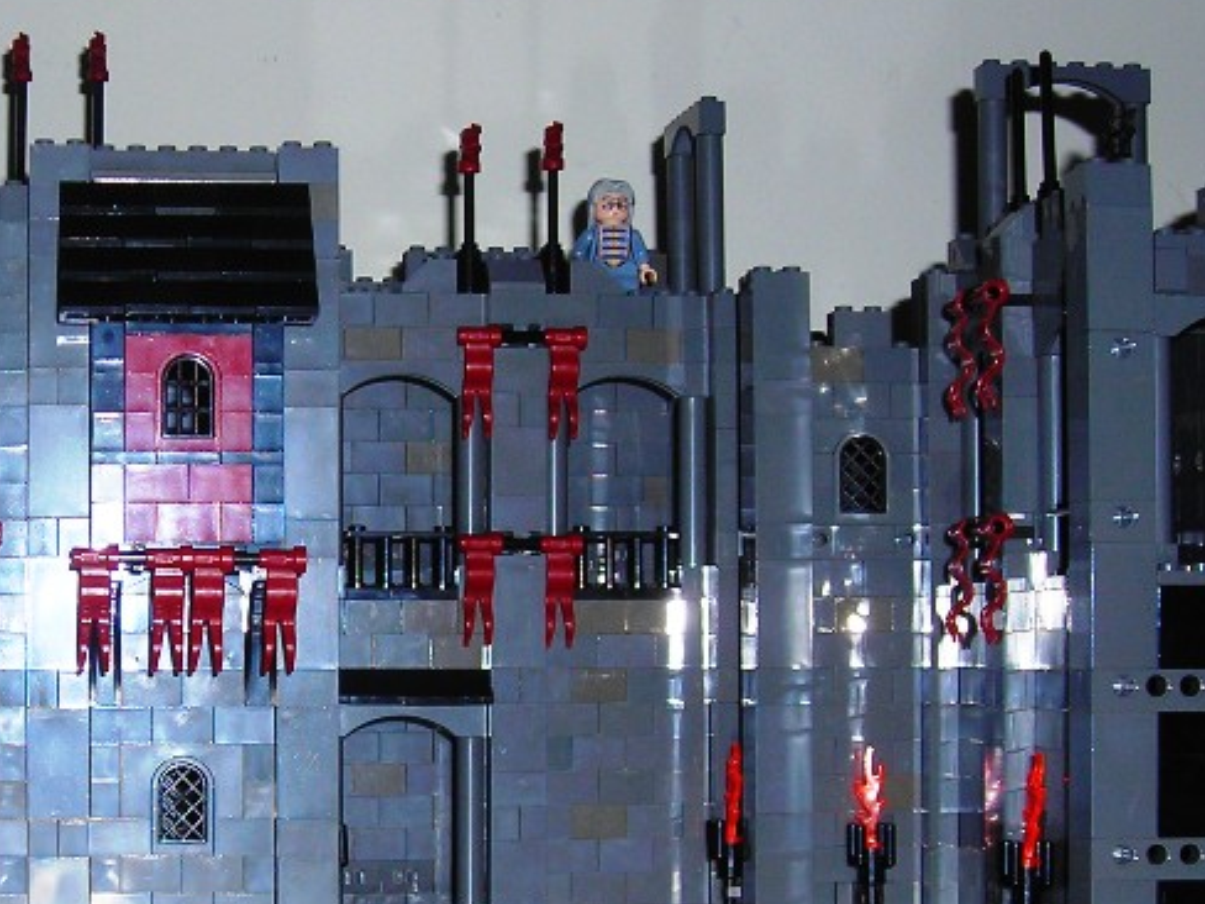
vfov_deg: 17.1
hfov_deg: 22.5
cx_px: 272
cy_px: 635
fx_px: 2994
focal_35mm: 86
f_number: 3.3
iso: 50
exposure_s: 1/60.1
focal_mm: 6.8
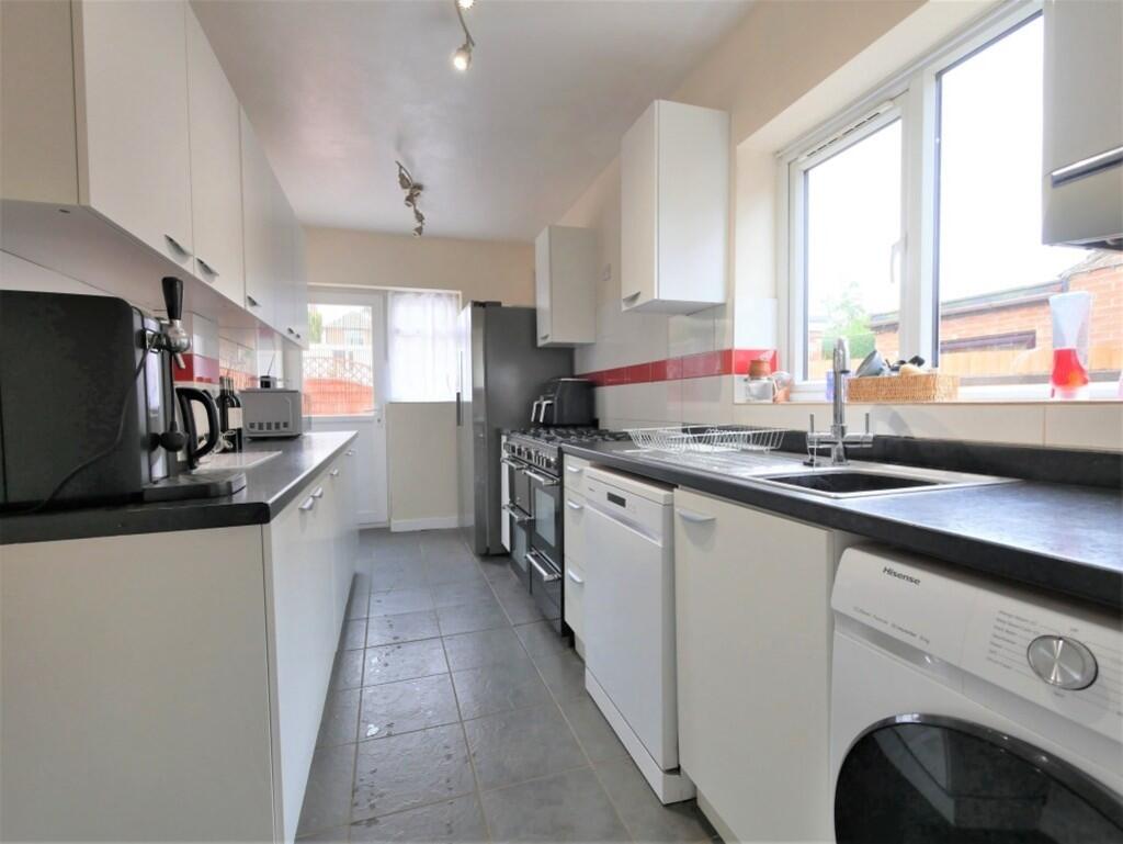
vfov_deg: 78.2
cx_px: 562
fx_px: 519
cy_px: 422
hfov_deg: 94.5
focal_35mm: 16
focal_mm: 8
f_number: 4
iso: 320
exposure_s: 1/60
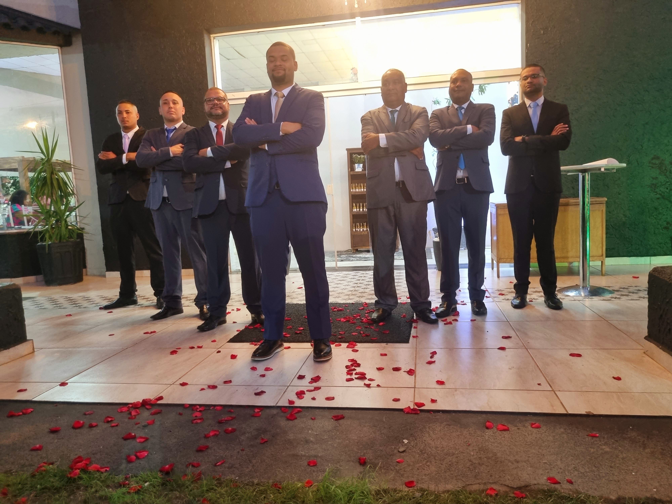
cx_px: 336
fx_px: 505
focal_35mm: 26
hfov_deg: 67.3
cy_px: 252
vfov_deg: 53.1
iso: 640
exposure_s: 1/24
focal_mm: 5.4
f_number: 1.8
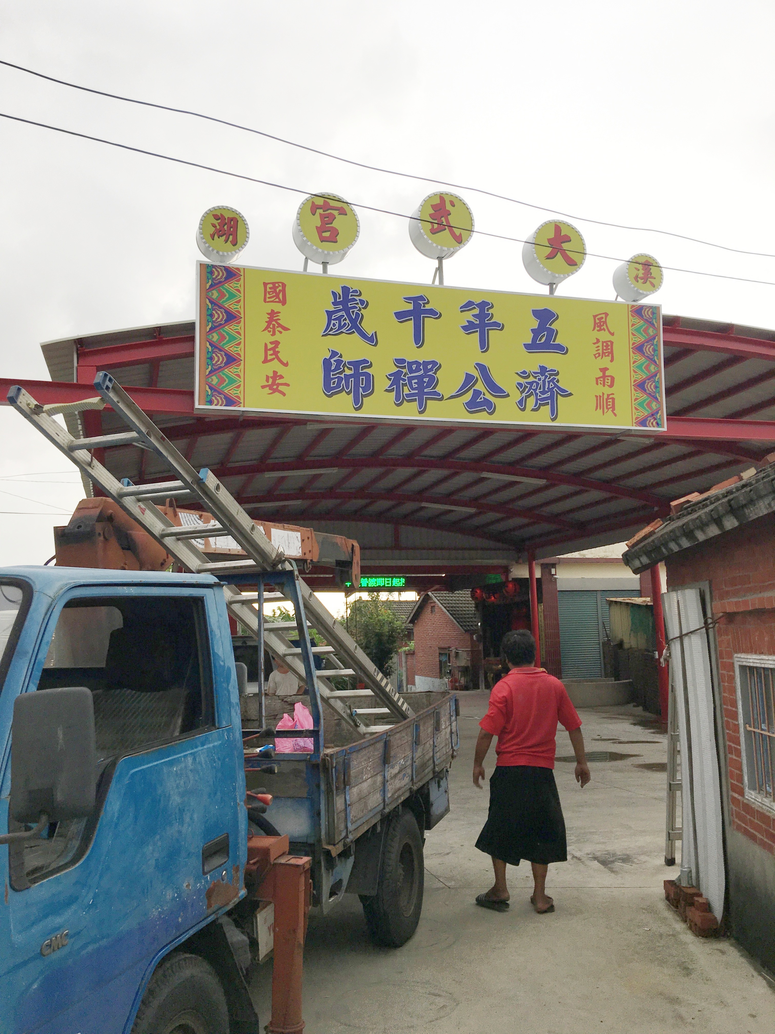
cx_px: 388
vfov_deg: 61.7
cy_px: 517
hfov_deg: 48.2
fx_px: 866
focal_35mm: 29
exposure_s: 1/124
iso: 25
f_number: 2.2
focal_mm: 4.15
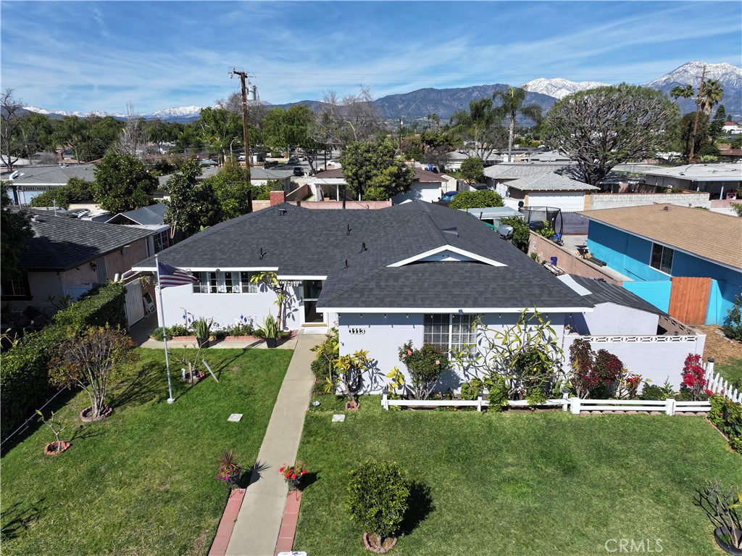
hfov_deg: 71.6
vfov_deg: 56.8
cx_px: 371
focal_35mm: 24
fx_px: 514
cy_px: 278
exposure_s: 1/2500
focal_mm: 12.29
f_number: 2.8
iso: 100
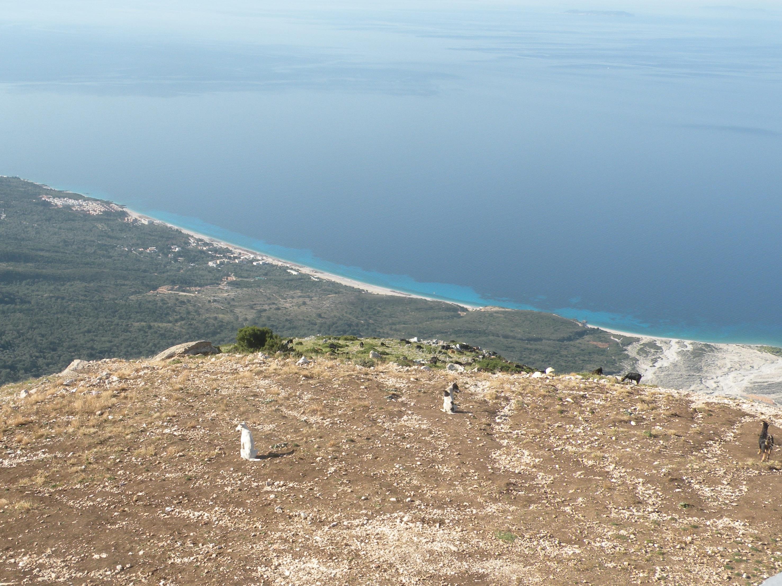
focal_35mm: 42
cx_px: 391
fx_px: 949
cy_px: 293
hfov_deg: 44.8
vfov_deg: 34.4
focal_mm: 7.4
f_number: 5.6
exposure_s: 1/200
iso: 64
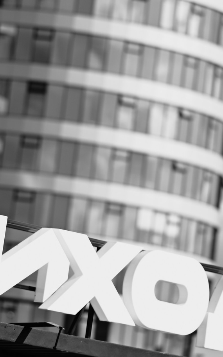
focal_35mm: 300
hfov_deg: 4.4
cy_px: 40
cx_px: 65
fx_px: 2919
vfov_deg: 7.0
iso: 100
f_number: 4
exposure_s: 1/1000
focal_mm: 105
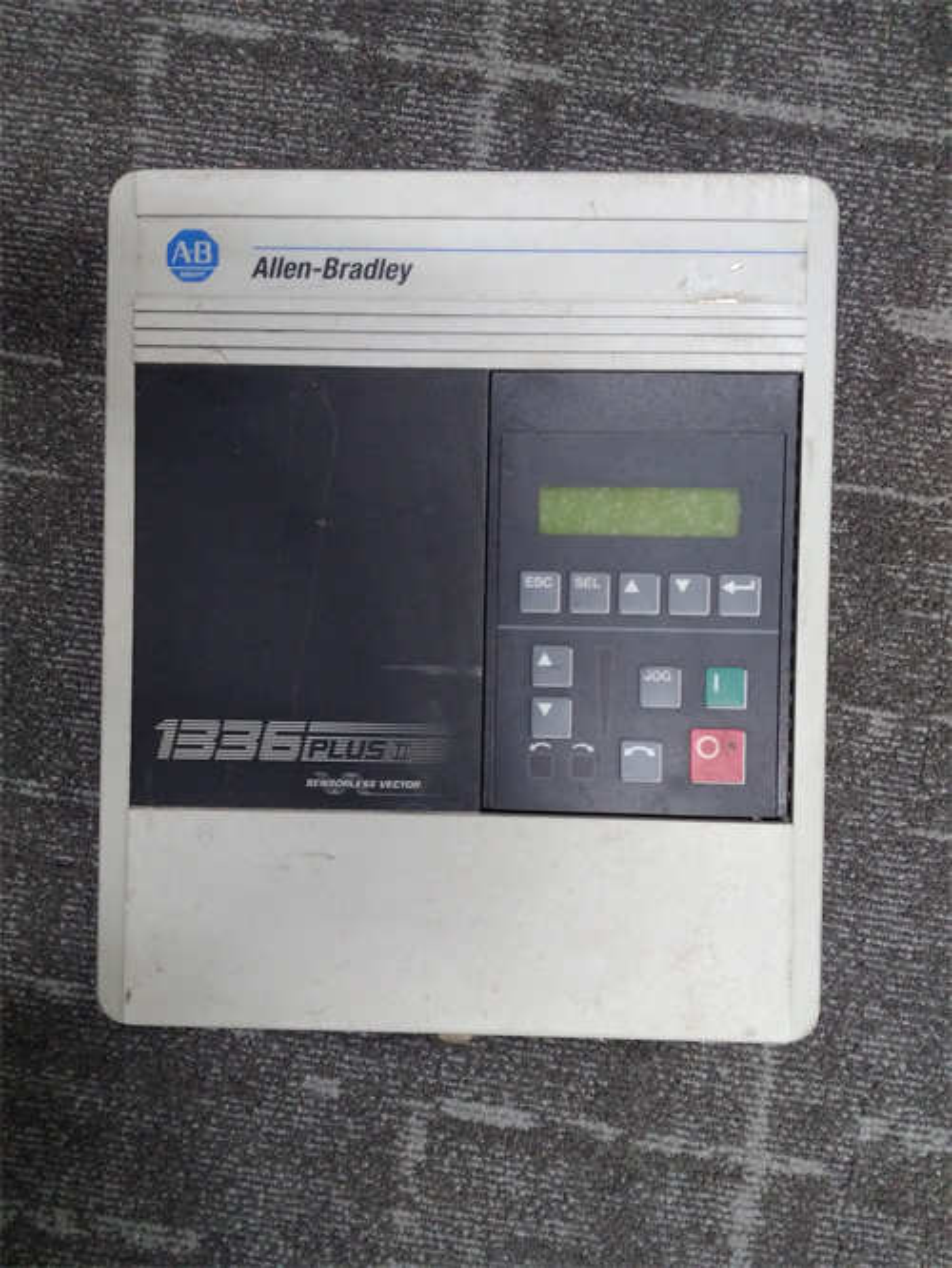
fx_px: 989
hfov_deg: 51.4
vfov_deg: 65.3
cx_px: 476
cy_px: 634
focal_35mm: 27
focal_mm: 3.79
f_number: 2
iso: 472
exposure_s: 1/33
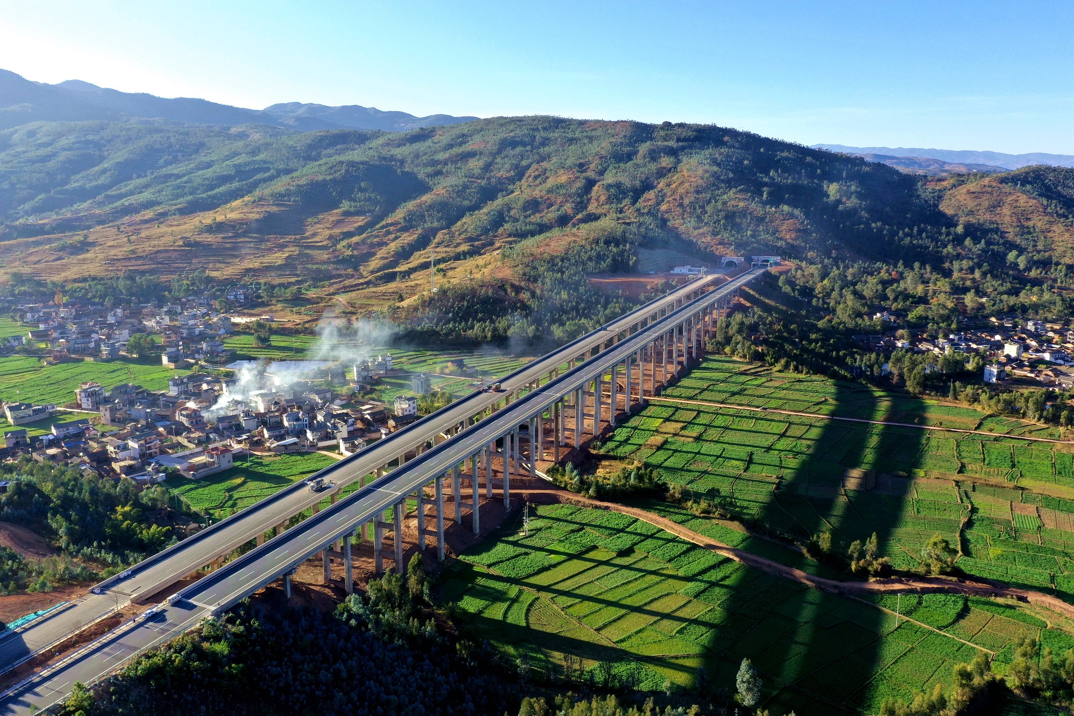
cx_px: 537
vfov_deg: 46.4
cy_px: 358
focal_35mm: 28
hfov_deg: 65.5
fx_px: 835
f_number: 5
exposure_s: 1/240
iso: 100
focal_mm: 10.26
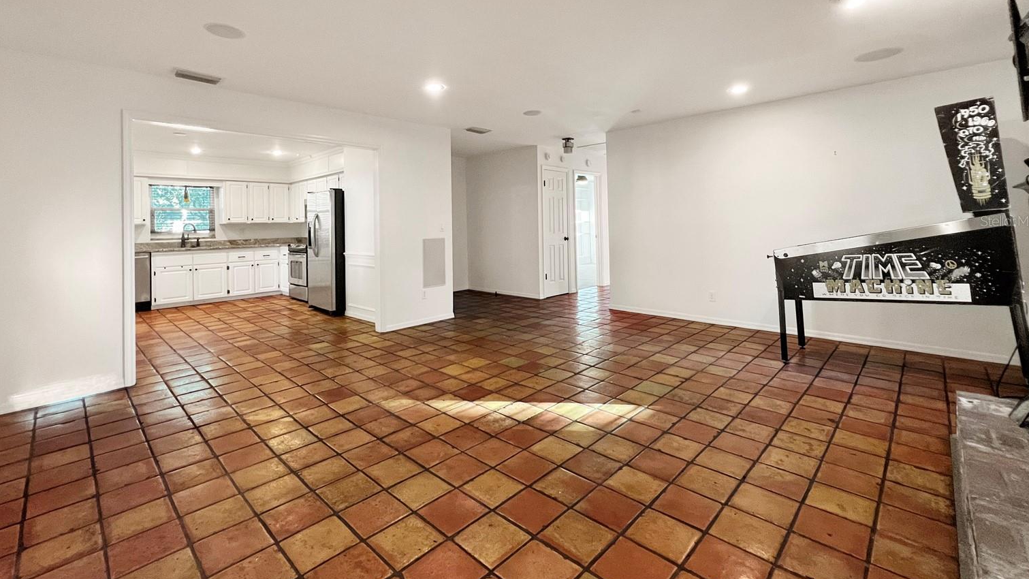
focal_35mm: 15
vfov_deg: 69.5
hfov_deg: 103.0
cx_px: 500
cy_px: 221
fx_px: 409
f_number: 1.8
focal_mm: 1.57
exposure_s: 1/60
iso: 400
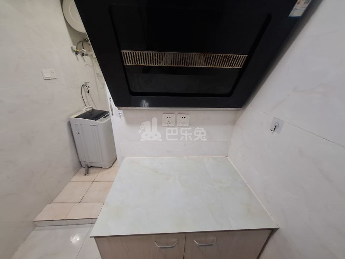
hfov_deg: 106.2
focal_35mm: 13
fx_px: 130
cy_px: 130
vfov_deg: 89.9
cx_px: 172
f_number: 2.2
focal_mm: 1.74
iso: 250
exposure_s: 1/25
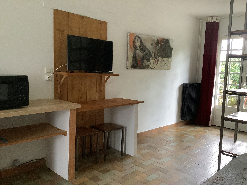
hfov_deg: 58.4
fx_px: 221
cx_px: 124
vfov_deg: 45.4
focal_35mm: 31
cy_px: 92
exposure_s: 1/40
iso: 400
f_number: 2.4
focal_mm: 3.3
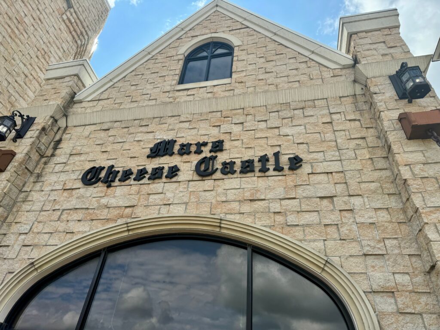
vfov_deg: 56.8
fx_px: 305
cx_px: 220
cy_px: 165
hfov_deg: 71.6
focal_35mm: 24
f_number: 1.78
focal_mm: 6.76
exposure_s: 1/3413
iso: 80
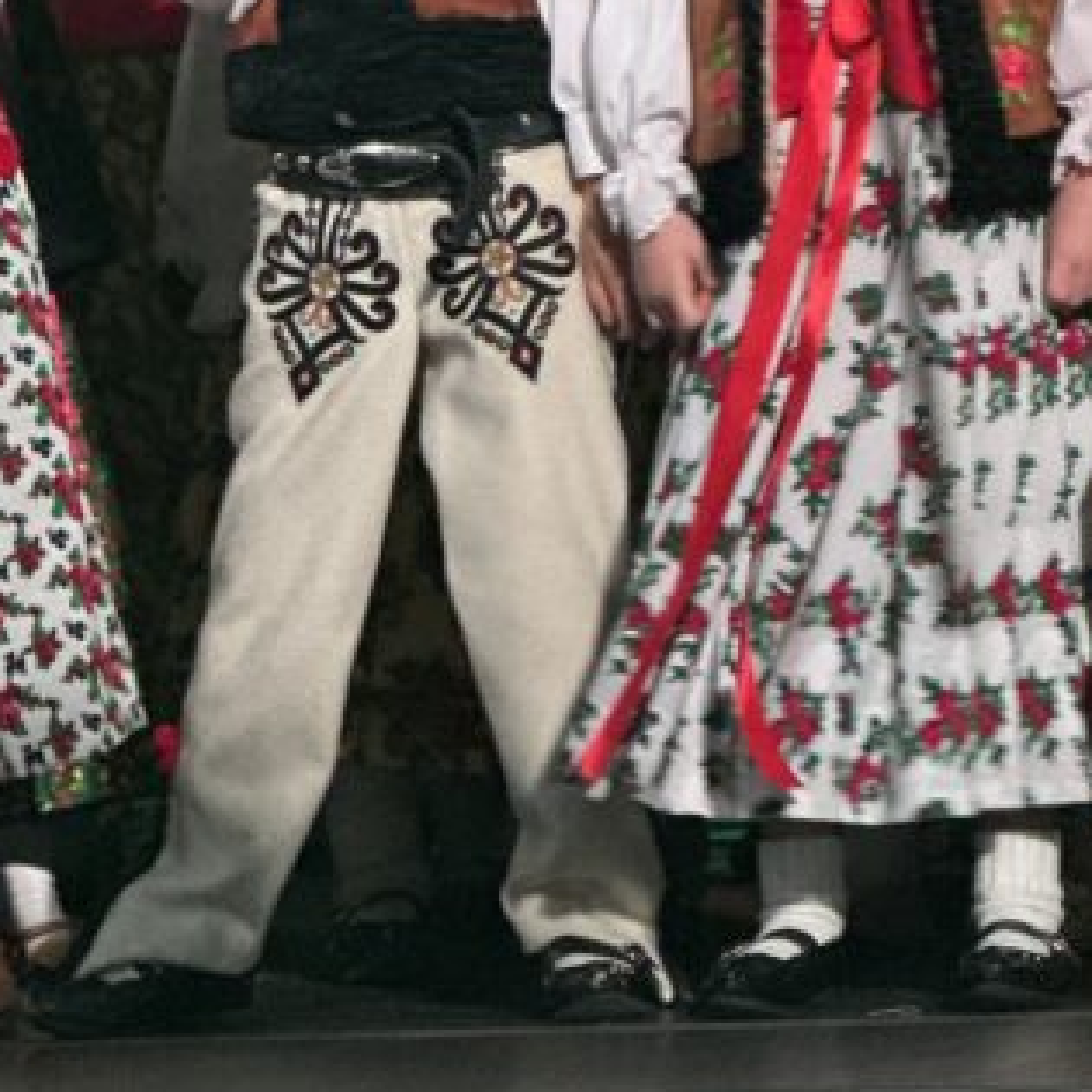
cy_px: -97
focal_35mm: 221
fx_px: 7888
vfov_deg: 7.9
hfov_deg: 7.9
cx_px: 1082
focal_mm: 9
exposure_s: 1/100
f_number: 2.8
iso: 250
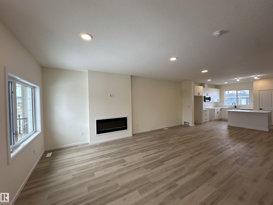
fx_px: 110
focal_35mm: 14
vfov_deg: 85.7
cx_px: 136
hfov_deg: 102.1
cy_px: 102
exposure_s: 1/120
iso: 64
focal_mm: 2.22
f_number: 2.2
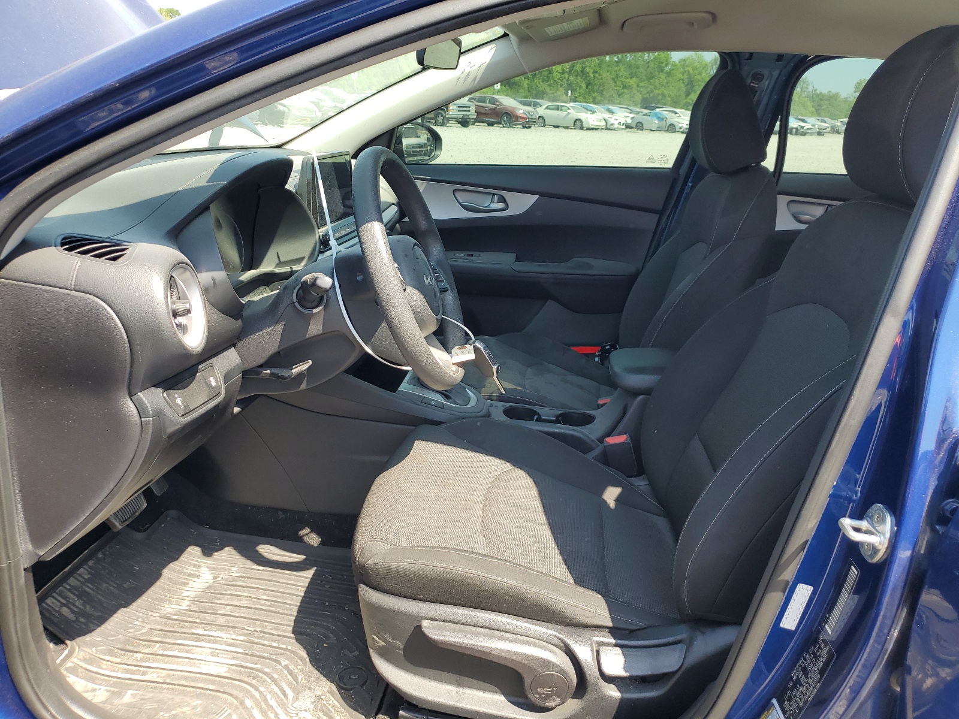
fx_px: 720
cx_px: 480
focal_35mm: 26
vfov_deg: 53.1
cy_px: 360
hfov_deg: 67.3
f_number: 1.5
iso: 50
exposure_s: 1/500
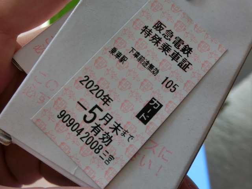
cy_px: 94
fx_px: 255
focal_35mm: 35
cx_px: 126
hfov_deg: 52.6
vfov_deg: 40.7
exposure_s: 1/320
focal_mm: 6.1
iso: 80
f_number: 3.2
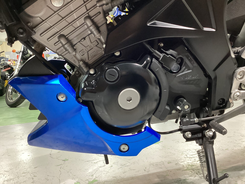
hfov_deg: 58.4
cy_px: 92
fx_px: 219
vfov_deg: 45.4
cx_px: 122
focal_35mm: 31
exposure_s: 1/30
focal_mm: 3.3
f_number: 2.4
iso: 400
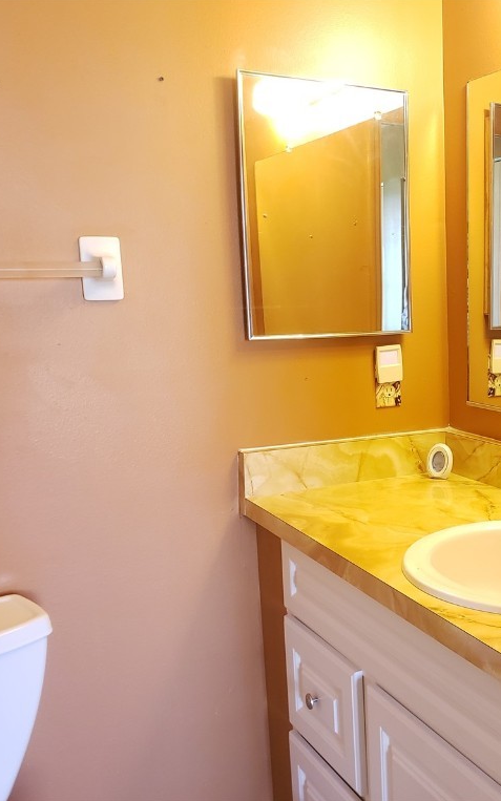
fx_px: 808
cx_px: 440
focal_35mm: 37
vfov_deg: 52.7
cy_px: 400
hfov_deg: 32.9
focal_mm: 4.3
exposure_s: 1/24
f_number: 2.4
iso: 250
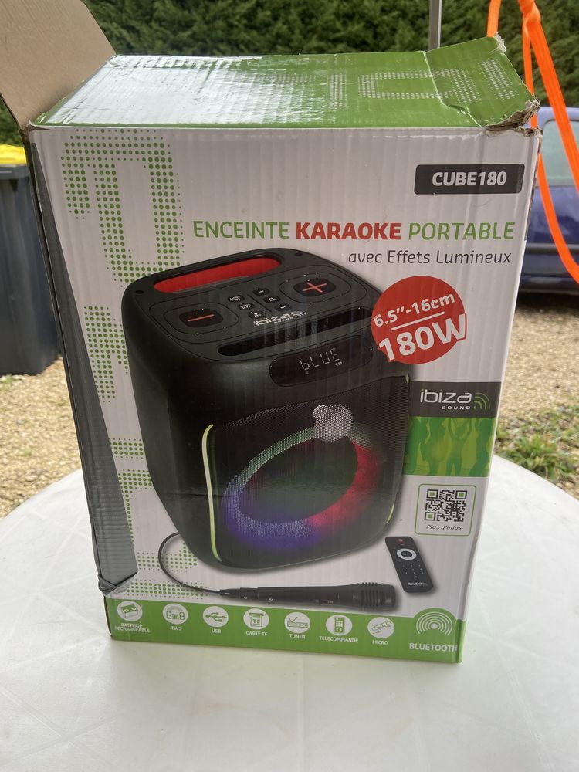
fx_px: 580
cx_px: 290
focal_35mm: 26
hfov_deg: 53.1
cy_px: 386
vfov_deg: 67.3
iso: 40
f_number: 1.8
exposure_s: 1/122
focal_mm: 4.25
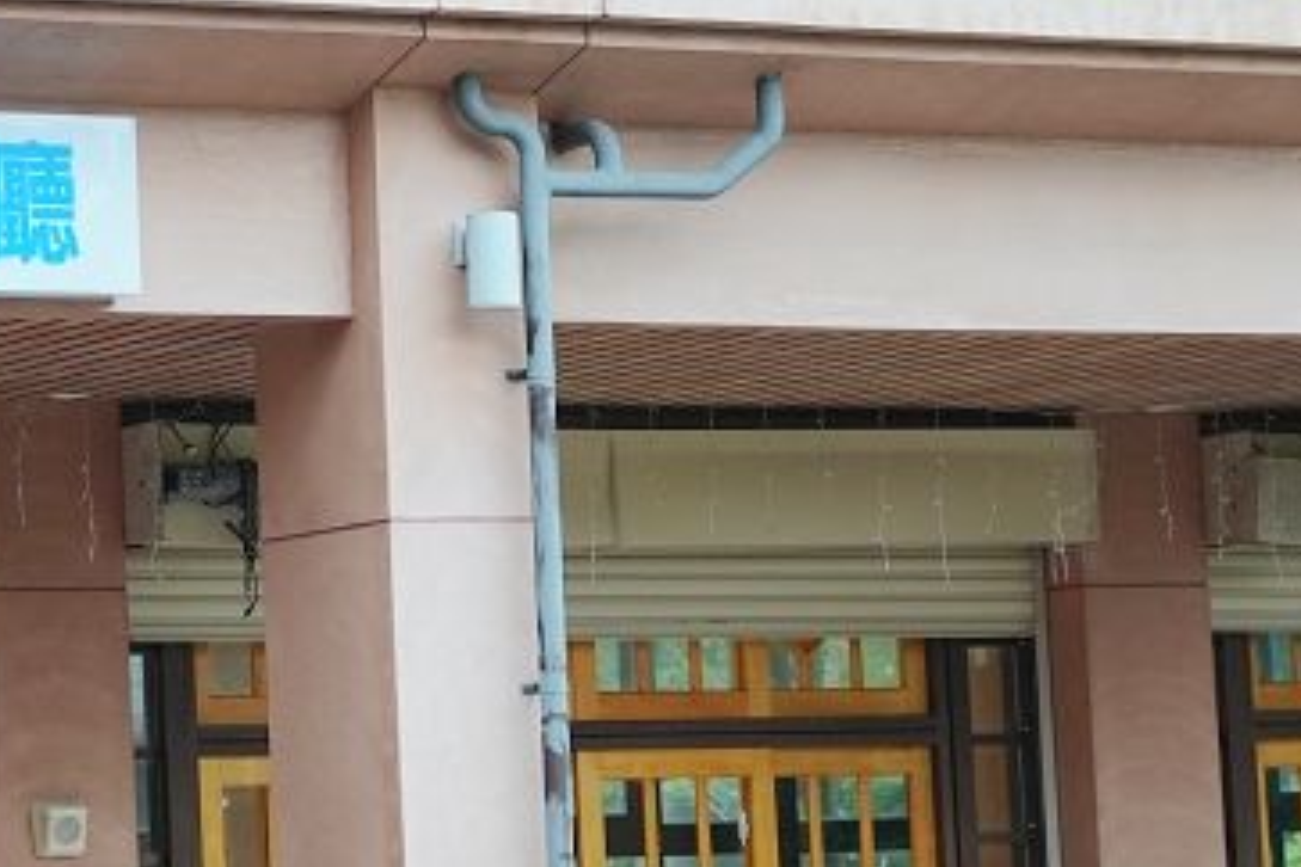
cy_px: 362
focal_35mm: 162
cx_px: -136
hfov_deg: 12.5
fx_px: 5854
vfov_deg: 8.5
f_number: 3.2
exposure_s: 1/160
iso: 1600
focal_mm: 49
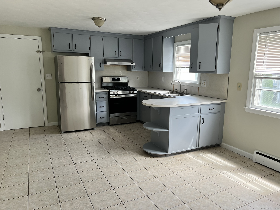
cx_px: 140
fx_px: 210
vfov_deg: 53.1
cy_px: 105
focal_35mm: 26
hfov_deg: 67.3
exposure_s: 1/121
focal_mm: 5.7
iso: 50
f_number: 1.5
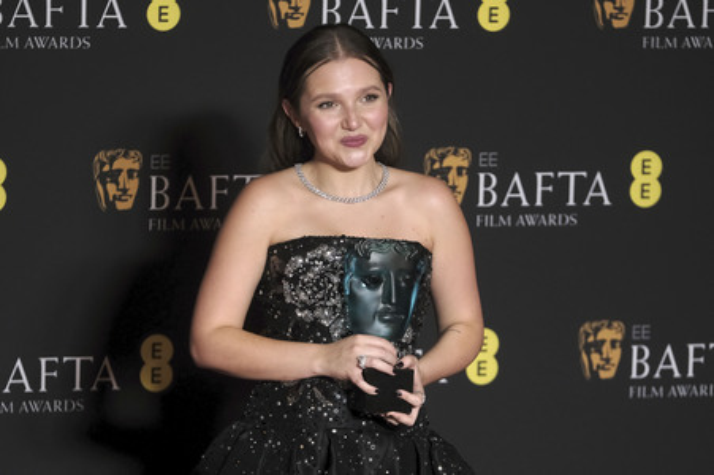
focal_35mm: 186
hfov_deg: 11.1
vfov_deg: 7.4
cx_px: 357
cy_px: 238
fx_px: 3686
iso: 1600
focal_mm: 124.3
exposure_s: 1/320
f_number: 3.2
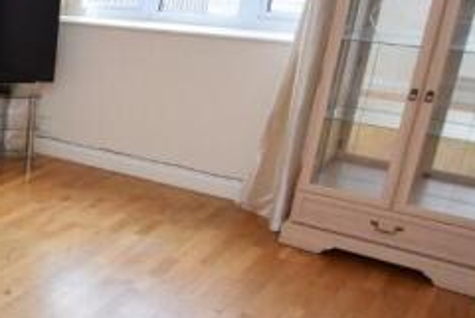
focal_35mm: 49
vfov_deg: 27.6
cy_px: 189
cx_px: -93
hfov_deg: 33.1
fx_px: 648
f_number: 4
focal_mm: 12
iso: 400
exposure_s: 1/60
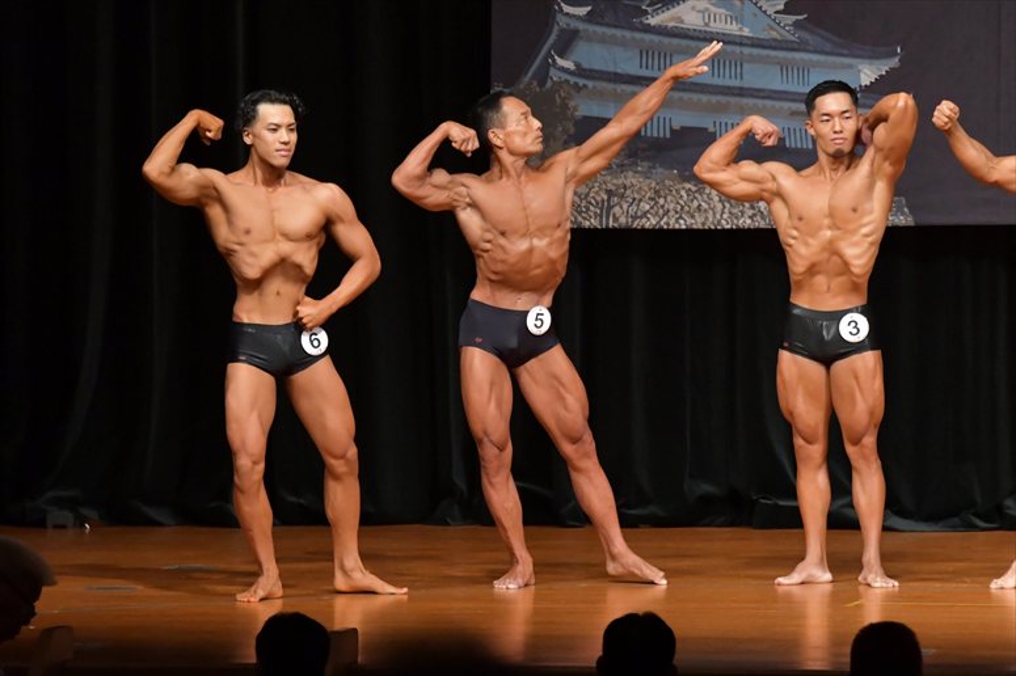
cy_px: 338
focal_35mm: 255
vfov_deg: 5.4
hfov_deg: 8.1
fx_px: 7193
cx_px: 508
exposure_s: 1/400
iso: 6400
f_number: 5.6
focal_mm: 170
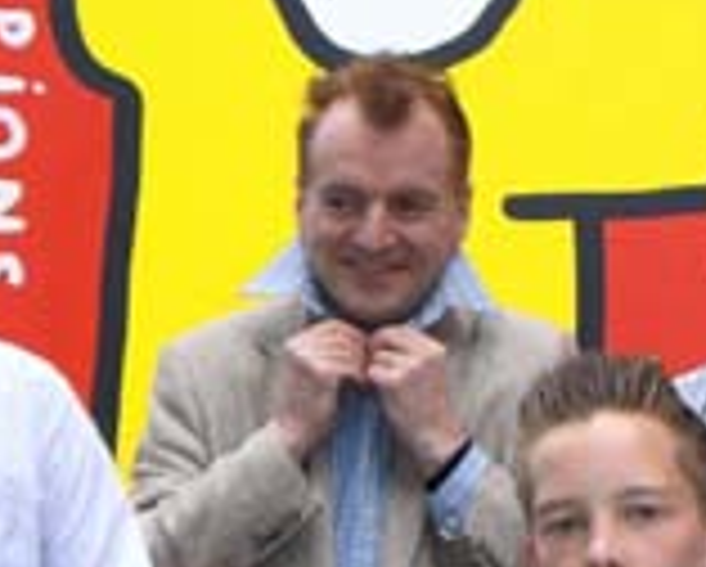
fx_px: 3933
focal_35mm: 188
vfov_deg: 8.2
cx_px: 315
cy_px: 457
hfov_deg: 10.3
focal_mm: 9
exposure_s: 1/60
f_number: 3.3
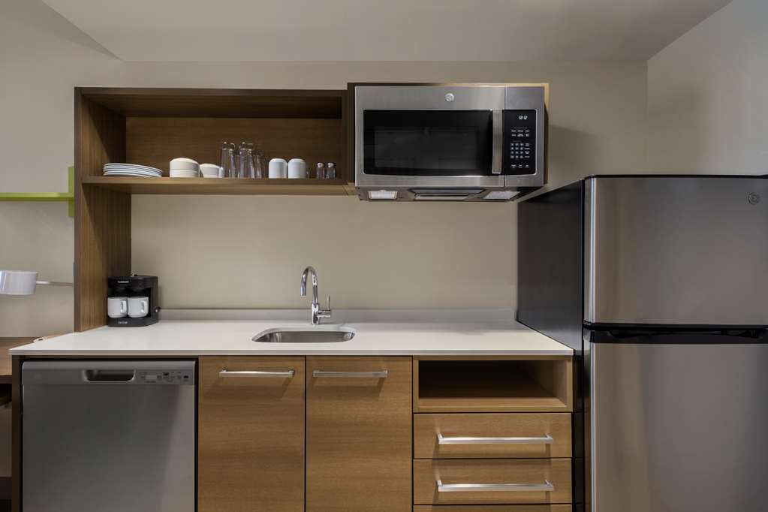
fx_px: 363
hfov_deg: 93.3
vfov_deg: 70.4
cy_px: 256
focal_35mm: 17
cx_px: 384
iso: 320
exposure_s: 1/25
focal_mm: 11
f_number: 8
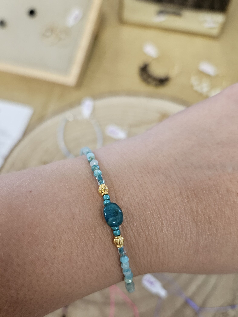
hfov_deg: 49.7
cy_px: 181
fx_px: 257
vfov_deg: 63.2
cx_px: 111
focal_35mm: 28
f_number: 1.8
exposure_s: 1/100
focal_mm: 5.4
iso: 160
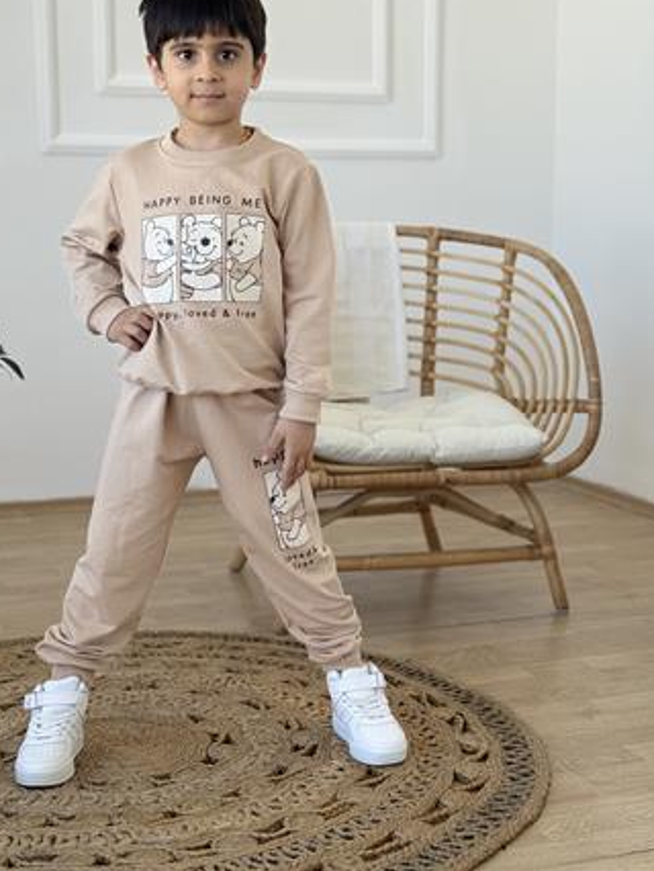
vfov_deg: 32.1
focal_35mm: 60
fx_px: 1510
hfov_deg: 24.4
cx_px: 321
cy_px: 369
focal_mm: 6.76
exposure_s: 1/230
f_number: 1.78
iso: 80
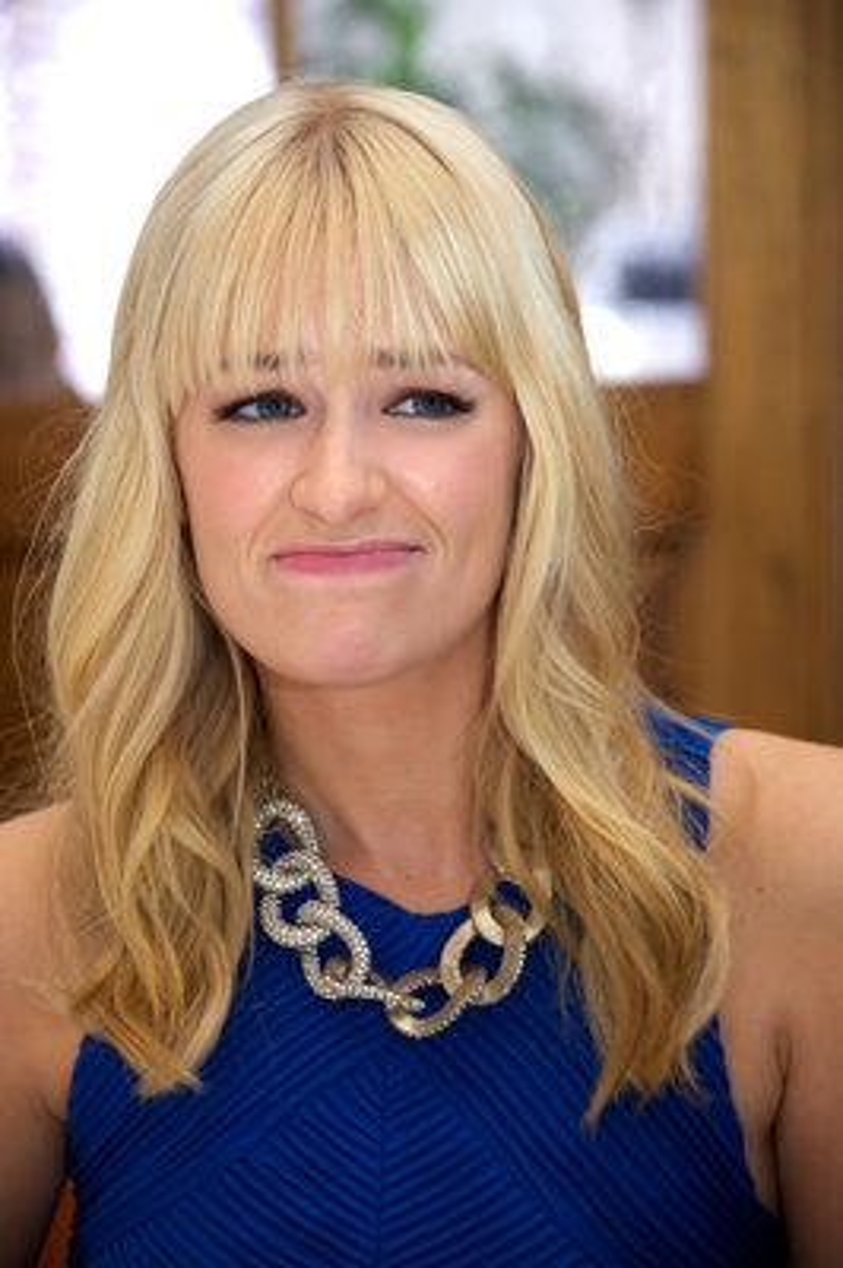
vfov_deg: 14.2
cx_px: 422
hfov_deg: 9.4
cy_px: 634
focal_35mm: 145
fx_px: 5102
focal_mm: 145
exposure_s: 1/60
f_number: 6.3
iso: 800
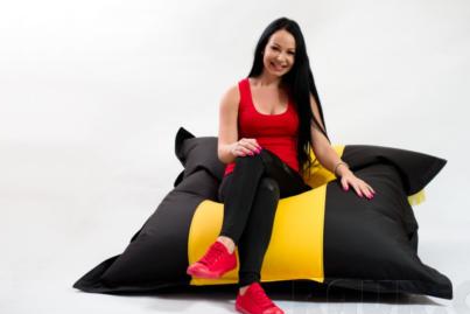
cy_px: 139
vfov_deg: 21.9
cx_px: 264
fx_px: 810
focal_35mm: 62
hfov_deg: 32.3
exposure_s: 1/100
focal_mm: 50
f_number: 3.2
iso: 160
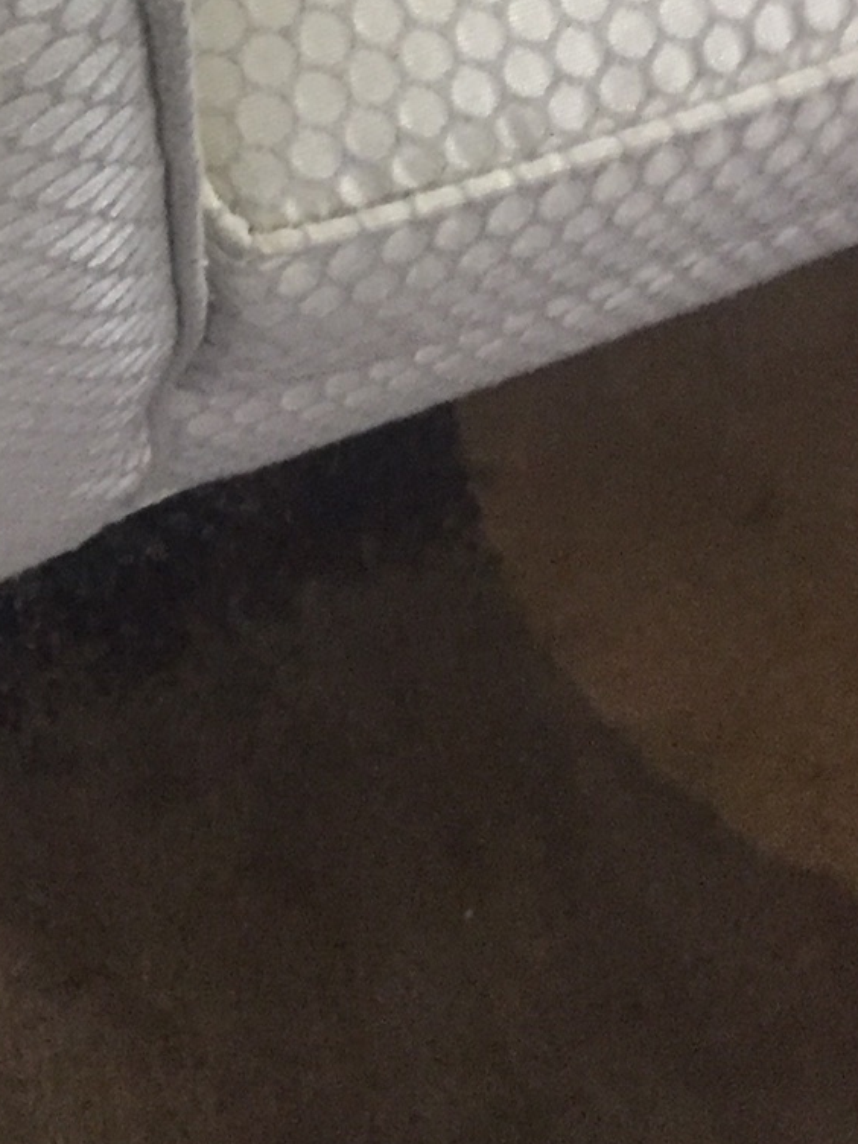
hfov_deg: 17.7
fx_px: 2611
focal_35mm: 79
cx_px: -190
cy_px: -180
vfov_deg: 22.9
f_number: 2.2
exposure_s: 1/15
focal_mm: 4.15
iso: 320
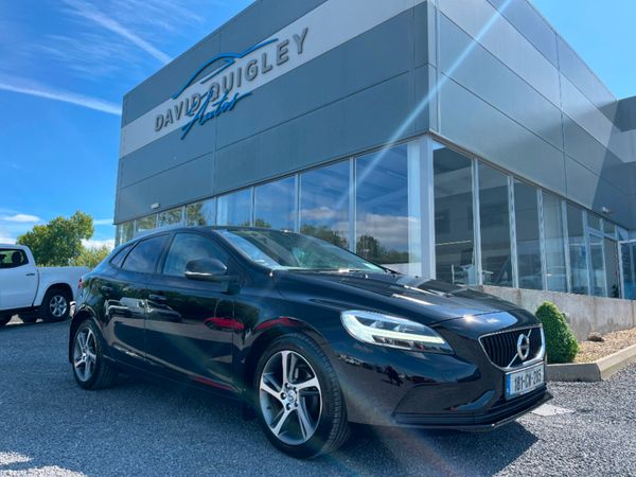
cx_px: 318
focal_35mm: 26
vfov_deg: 53.1
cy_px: 238
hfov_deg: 67.3
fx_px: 478
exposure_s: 1/1404
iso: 50
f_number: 1.6
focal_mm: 5.1
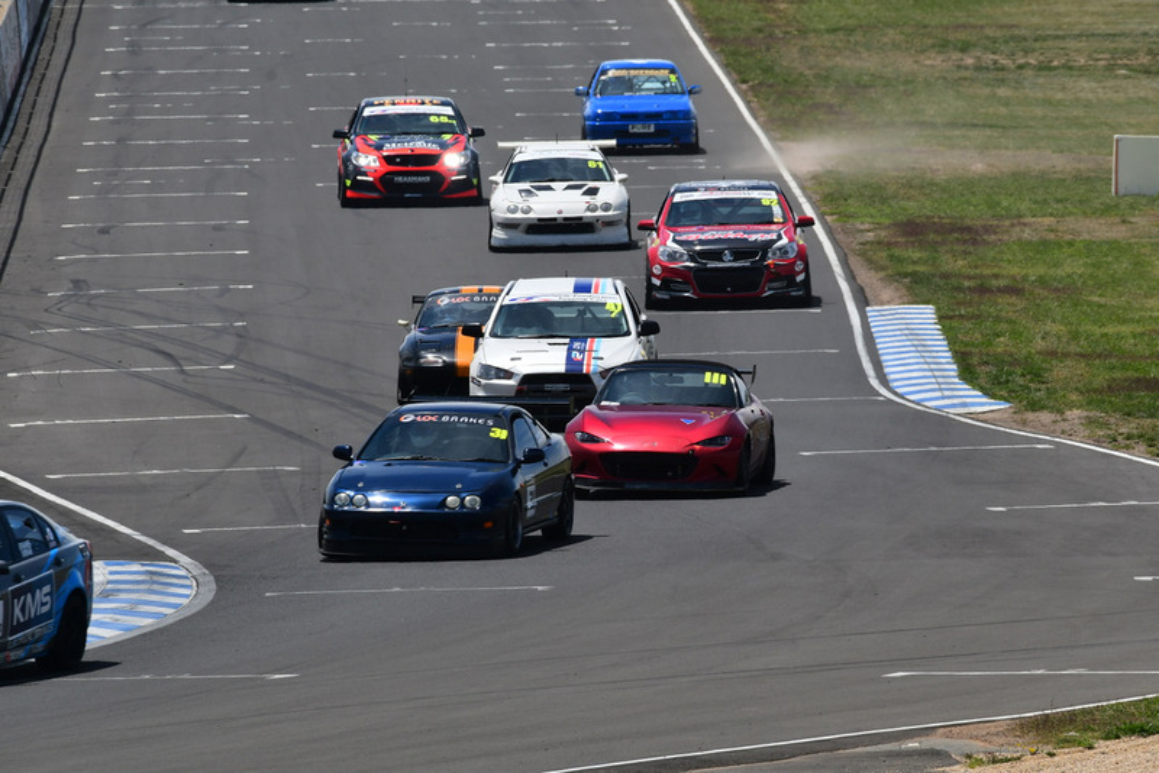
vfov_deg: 2.3
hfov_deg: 3.4
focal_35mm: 600
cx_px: 580
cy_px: 386
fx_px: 19323
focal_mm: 400
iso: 320
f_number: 11
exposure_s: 1/640
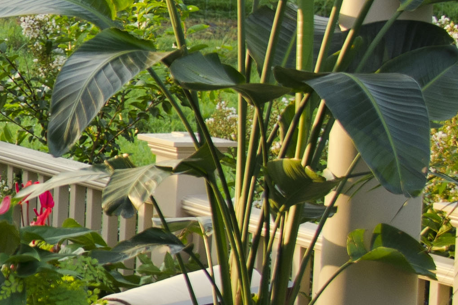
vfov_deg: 5.3
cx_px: -347
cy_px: 99
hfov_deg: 7.7
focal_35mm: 259
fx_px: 3296
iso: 400
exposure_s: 1/250
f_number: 4.2
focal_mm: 44
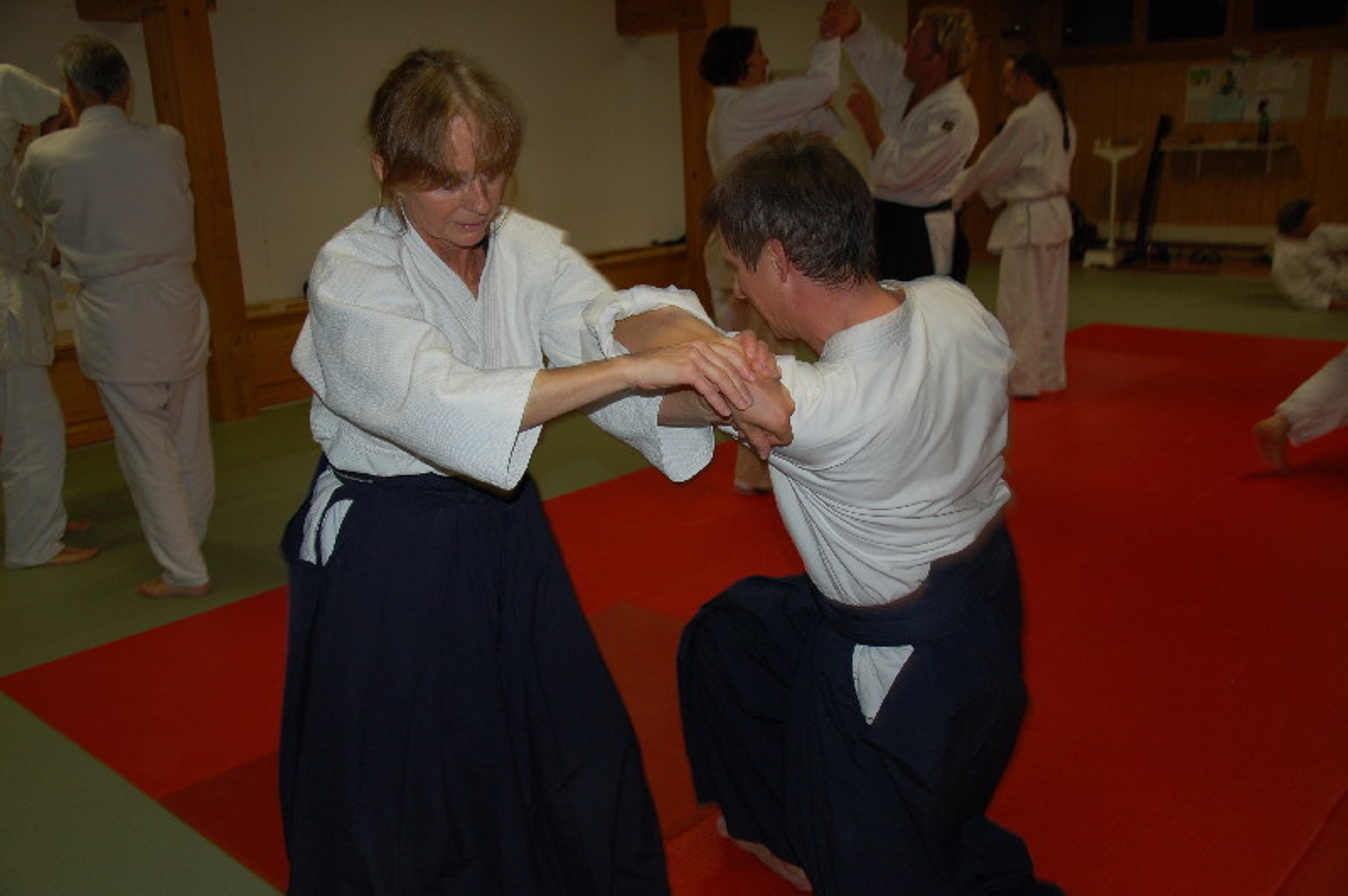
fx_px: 1235
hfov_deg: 57.3
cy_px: 448
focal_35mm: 33
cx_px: 674
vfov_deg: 39.9
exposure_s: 1/60
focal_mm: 22
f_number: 3.8
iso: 400
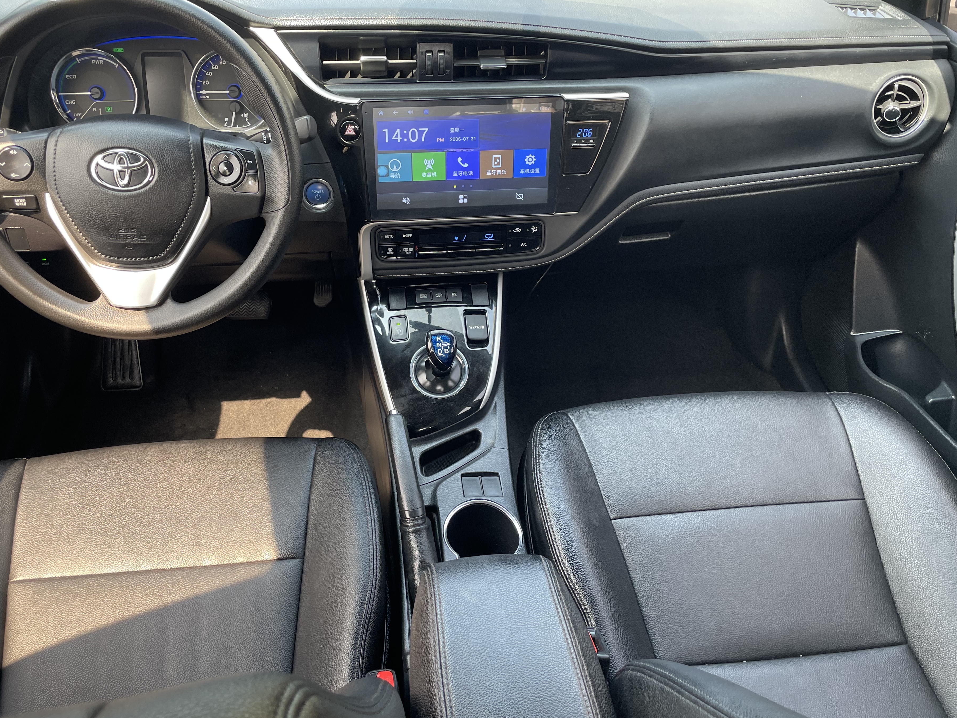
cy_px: 336
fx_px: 802
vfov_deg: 48.2
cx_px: 429
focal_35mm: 29
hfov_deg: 61.5
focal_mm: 4.2
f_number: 1.6
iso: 80
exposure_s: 1/121
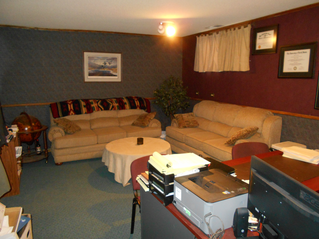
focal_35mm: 26
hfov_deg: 67.3
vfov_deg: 53.1
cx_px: 160
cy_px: 120
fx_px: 240
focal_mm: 4.6
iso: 500
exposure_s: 1/25
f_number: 3.2
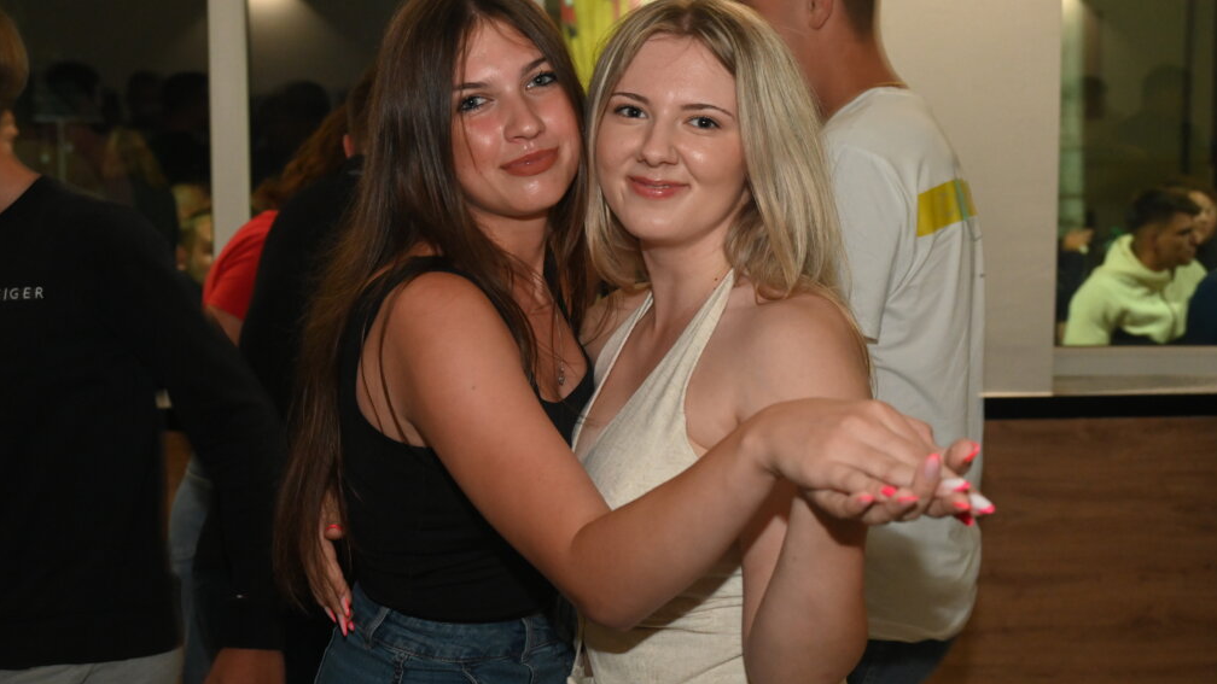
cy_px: 314
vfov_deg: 23.9
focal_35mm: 50
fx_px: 1613
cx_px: 616
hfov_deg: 41.3
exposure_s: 1/60
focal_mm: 47
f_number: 5.3
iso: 6400
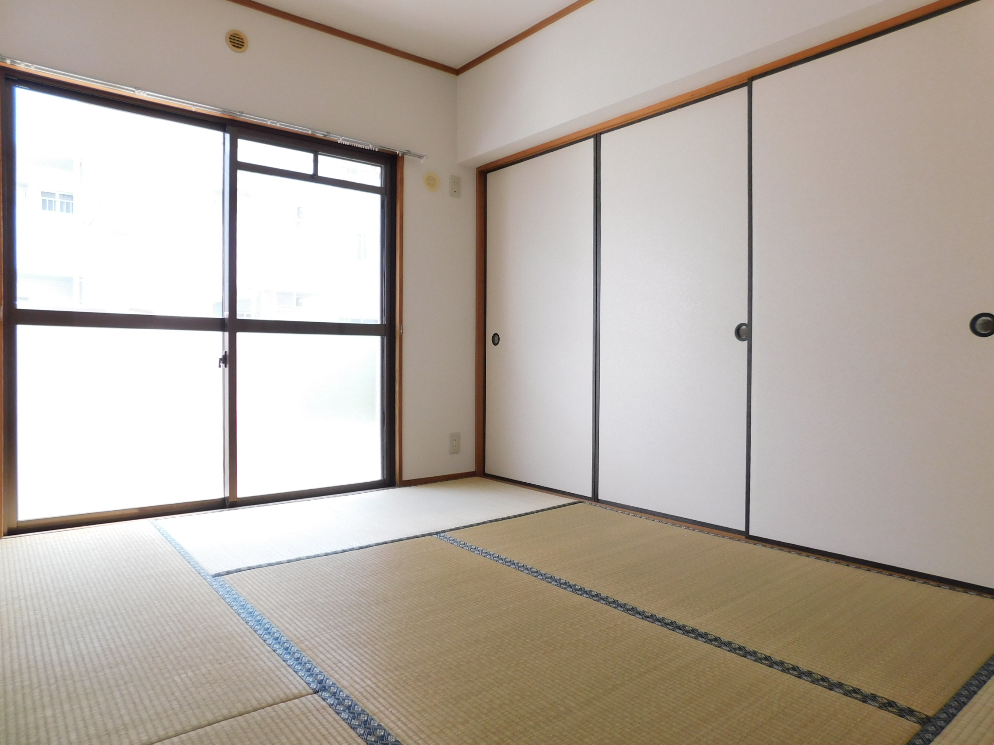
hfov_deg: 73.9
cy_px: 372
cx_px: 497
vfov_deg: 58.9
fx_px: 660
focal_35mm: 23
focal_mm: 4
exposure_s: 1/50
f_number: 3
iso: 125
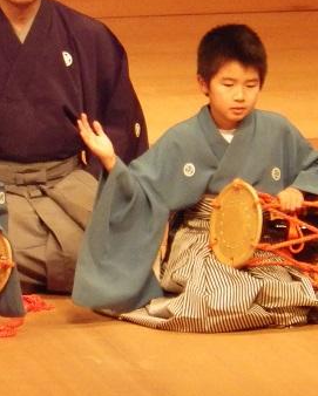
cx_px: 41
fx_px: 10750
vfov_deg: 2.1
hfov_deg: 1.7
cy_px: 52
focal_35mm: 915
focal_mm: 56.8
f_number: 5.9
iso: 800
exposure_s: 1/80
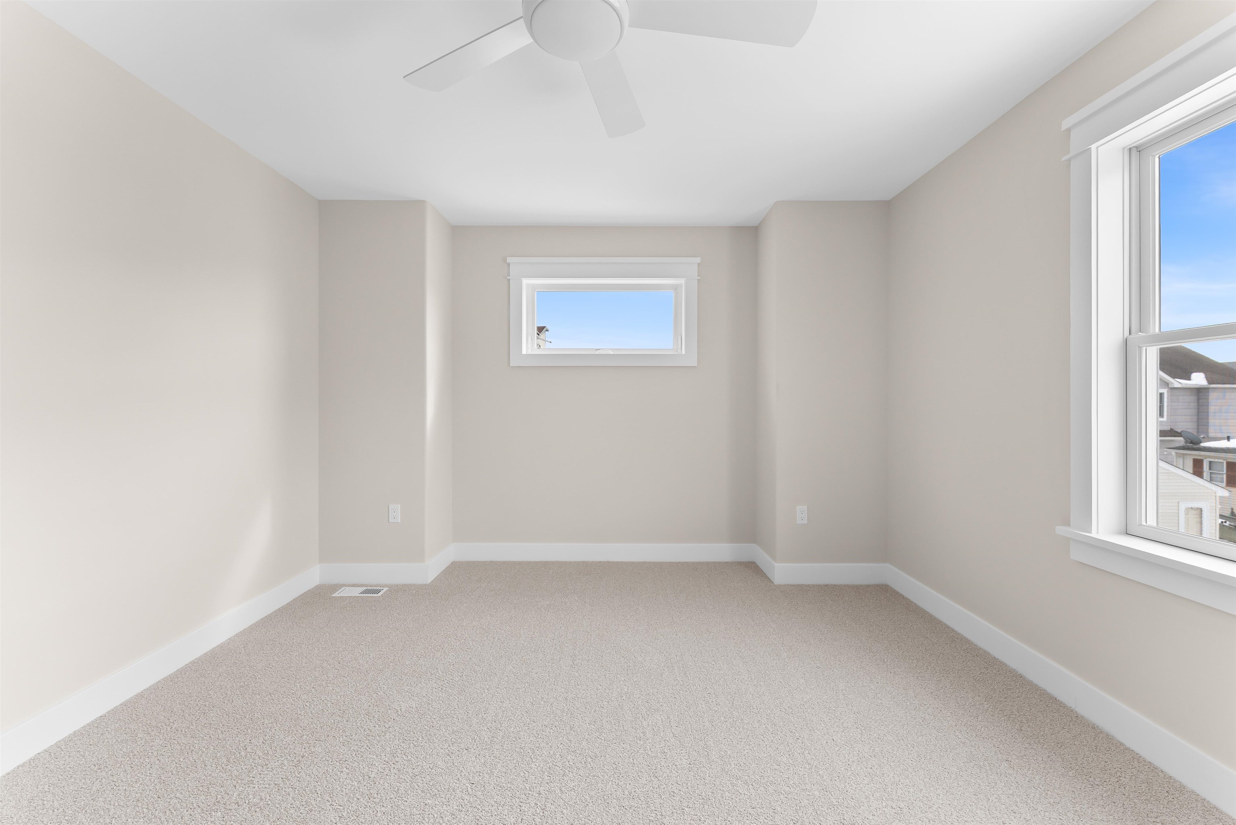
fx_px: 481
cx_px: 618
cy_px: 412
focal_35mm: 14
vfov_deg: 81.3
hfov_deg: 104.2
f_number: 7.1
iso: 640
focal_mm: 14
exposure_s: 1/30
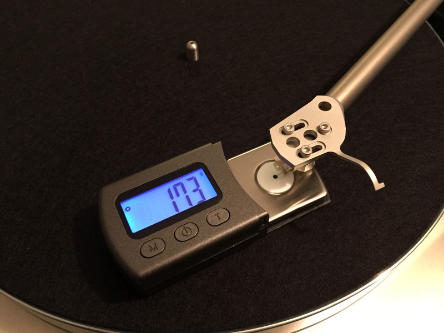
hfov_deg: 61.7
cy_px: 166
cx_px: 222
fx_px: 372
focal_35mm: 29
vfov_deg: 48.2
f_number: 2.2
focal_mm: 4.15
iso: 250
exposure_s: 1/20
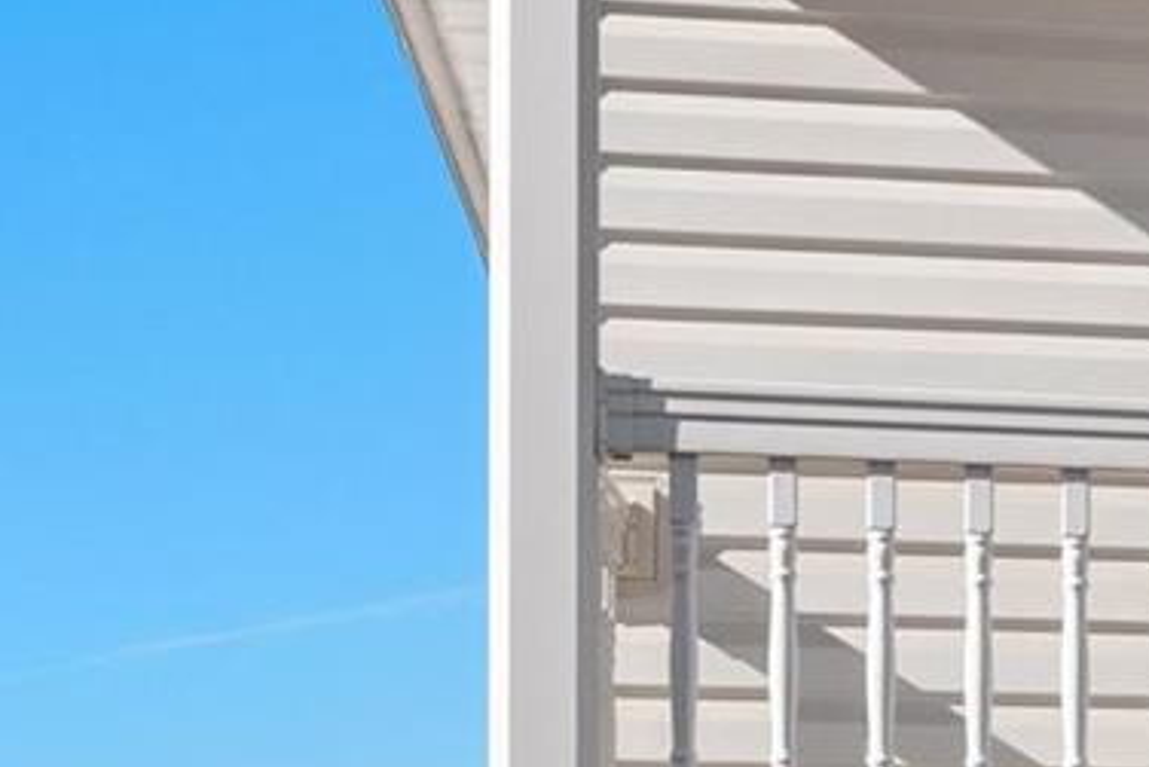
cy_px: 712
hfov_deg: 12.2
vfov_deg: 8.9
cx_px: 2124
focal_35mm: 153
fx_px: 4885
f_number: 8
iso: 400
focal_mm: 18
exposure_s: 1/1250
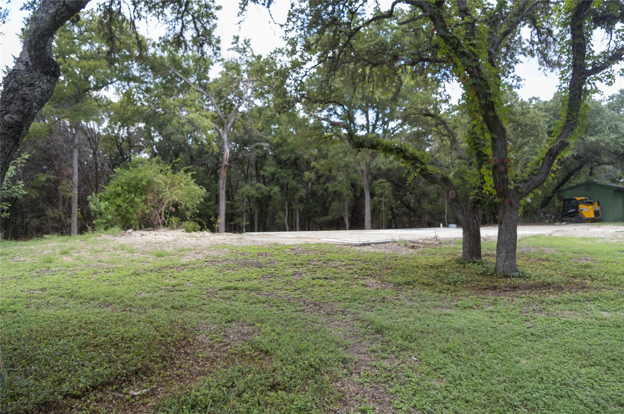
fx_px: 468
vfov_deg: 47.8
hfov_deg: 67.4
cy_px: 207
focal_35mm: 27
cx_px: 312
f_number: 3.5
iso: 400
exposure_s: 1/50
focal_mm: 18
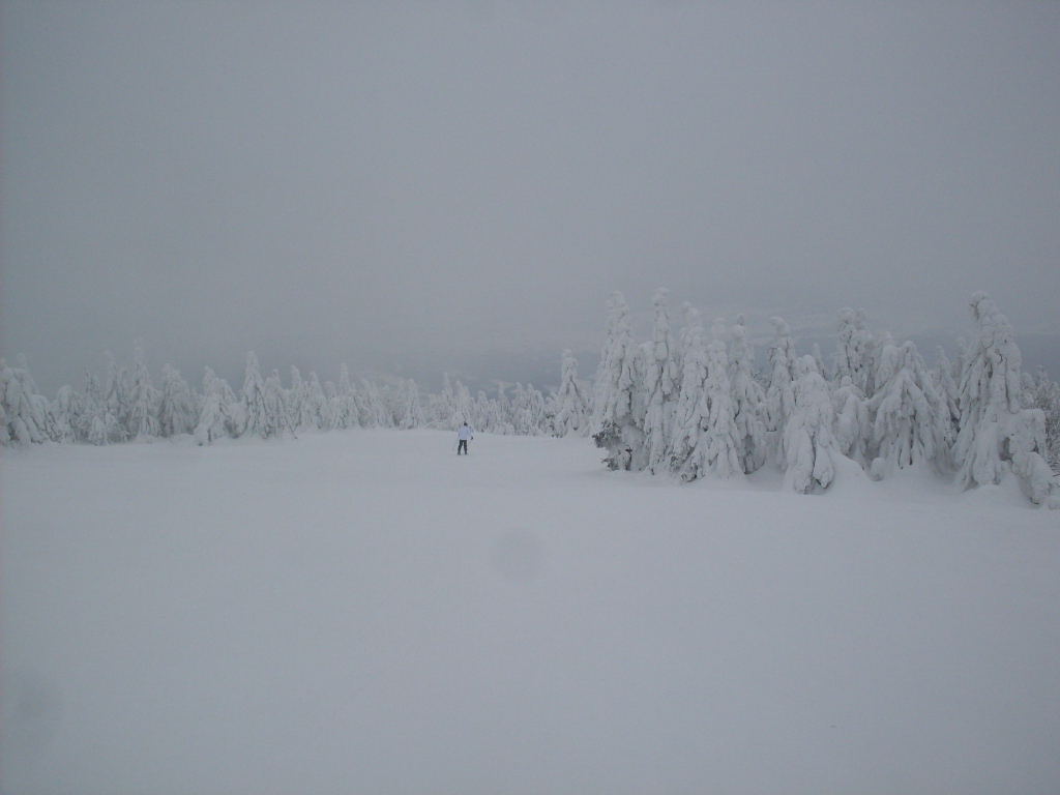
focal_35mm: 38
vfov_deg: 37.7
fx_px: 1164
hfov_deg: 49.0
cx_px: 530
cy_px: 398
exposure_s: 1/350
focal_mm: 6.3
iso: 80
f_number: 8.4
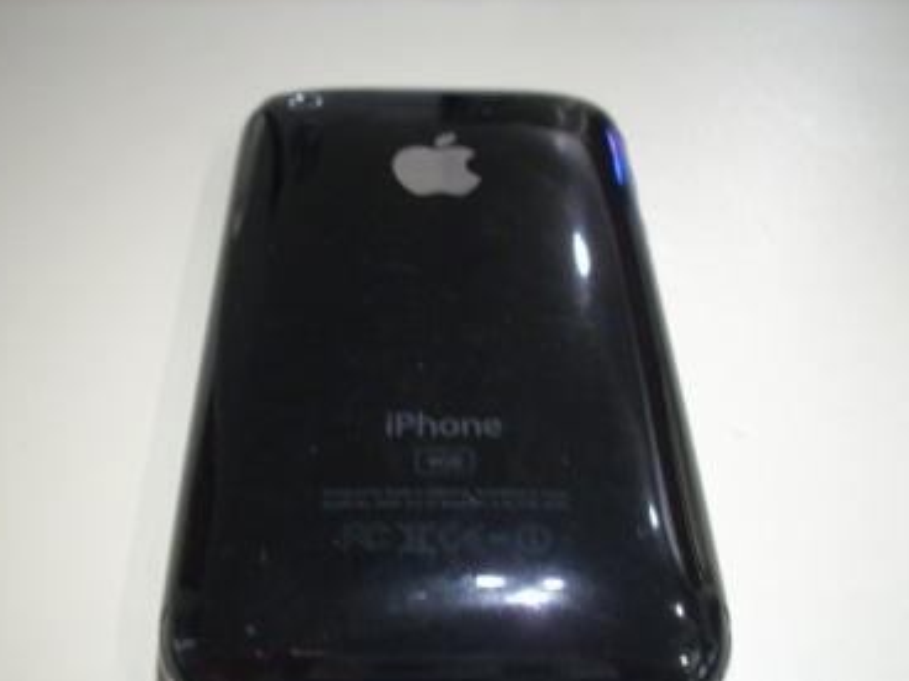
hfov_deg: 42.1
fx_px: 1182
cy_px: 402
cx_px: 442
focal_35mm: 45
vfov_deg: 32.1
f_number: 5.6
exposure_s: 1/2.1
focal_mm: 6.2
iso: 200
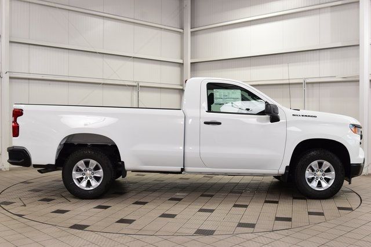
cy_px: 124
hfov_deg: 47.9
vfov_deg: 33.0
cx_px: 186
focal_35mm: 40
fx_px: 417
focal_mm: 27
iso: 450
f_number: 7.1
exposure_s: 1/30
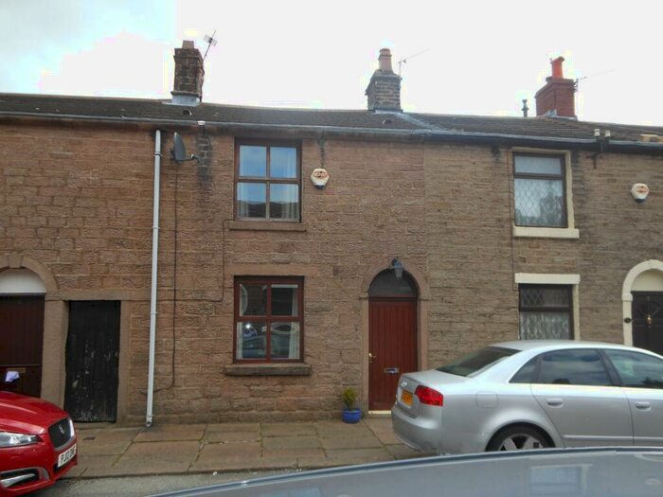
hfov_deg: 61.7
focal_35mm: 29
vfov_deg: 48.2
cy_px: 248
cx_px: 332
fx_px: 555
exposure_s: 1/400
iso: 80
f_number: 3.3
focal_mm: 5.2
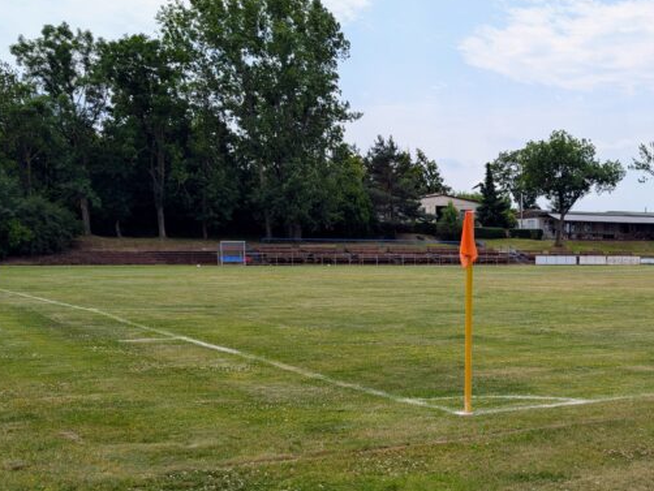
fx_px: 926
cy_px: 389
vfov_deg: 29.1
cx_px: 593
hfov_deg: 36.4
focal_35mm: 49
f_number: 1.68
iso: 21
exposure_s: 1/1565
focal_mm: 6.9
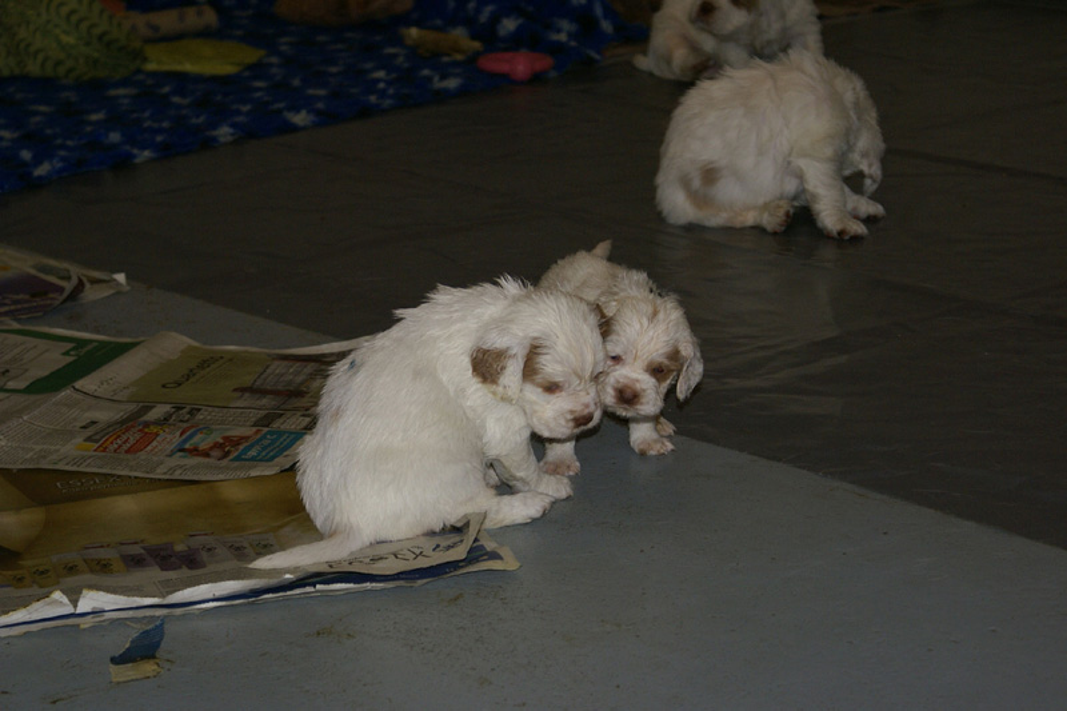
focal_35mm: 105
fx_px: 3111
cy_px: 356
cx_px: 534
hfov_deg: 19.5
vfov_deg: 13.0
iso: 400
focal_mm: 70
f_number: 5.6
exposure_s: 1/125
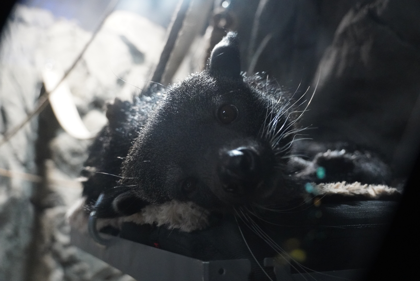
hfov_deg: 47.9
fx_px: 473
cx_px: 210
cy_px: 140
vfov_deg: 33.1
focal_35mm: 40
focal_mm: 27
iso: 6400
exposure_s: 1/30
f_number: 4.5
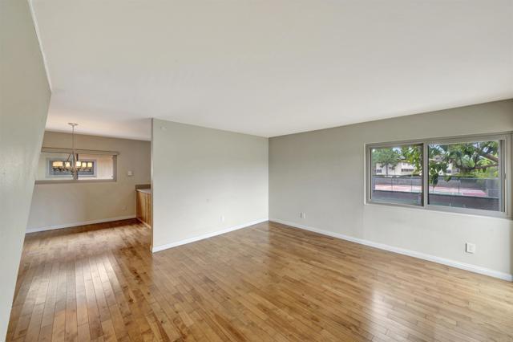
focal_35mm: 14
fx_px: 199
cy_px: 171
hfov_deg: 104.3
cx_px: 256
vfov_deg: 81.1
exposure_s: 1/2.5
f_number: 8
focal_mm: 14
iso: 100
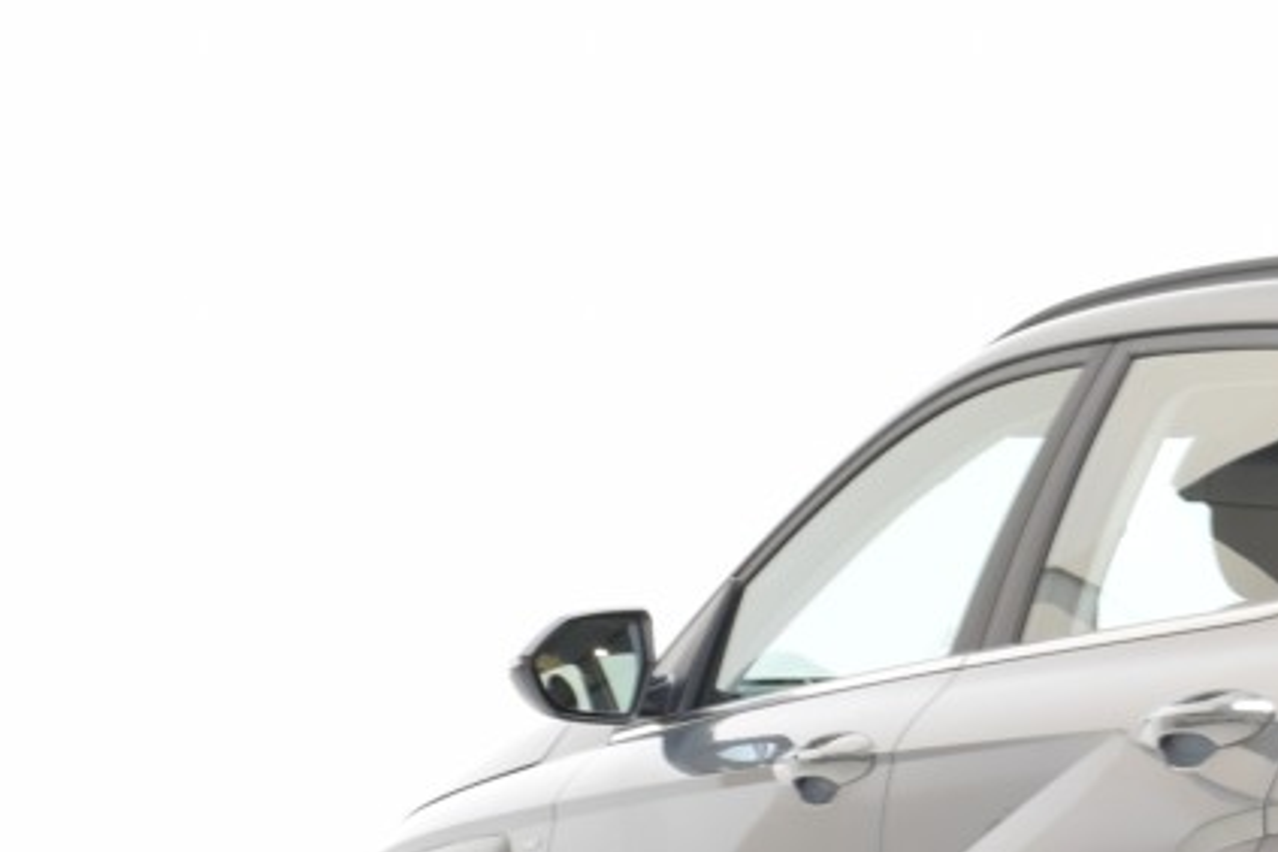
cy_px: 816
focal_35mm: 181
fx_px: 6425
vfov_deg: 7.6
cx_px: 1411
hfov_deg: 11.2
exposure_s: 1
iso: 100
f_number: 11
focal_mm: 34
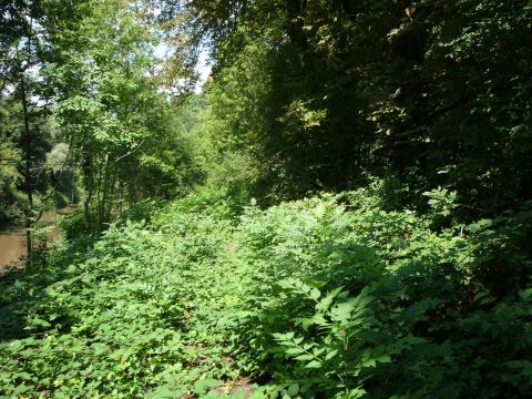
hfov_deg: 56.8
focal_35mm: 32
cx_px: 266
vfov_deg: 44.2
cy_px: 200
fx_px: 492
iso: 100
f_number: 4
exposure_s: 1/200
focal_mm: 5.2
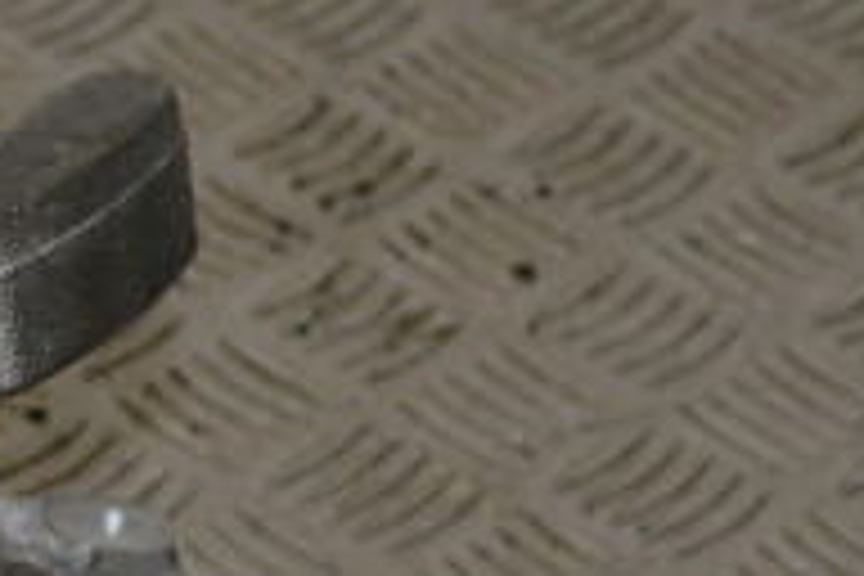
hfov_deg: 5.6
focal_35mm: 361
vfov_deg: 3.8
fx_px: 8655
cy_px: 1269
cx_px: -666
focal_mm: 45
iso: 2000
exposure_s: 1/60
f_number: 6.3
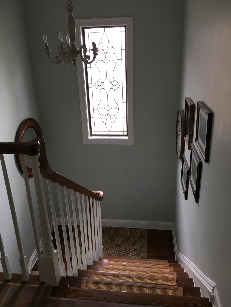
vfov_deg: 61.7
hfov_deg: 48.2
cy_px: 154
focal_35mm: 29
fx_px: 258
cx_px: 116
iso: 25
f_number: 2.2
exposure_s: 1/30
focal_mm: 4.15
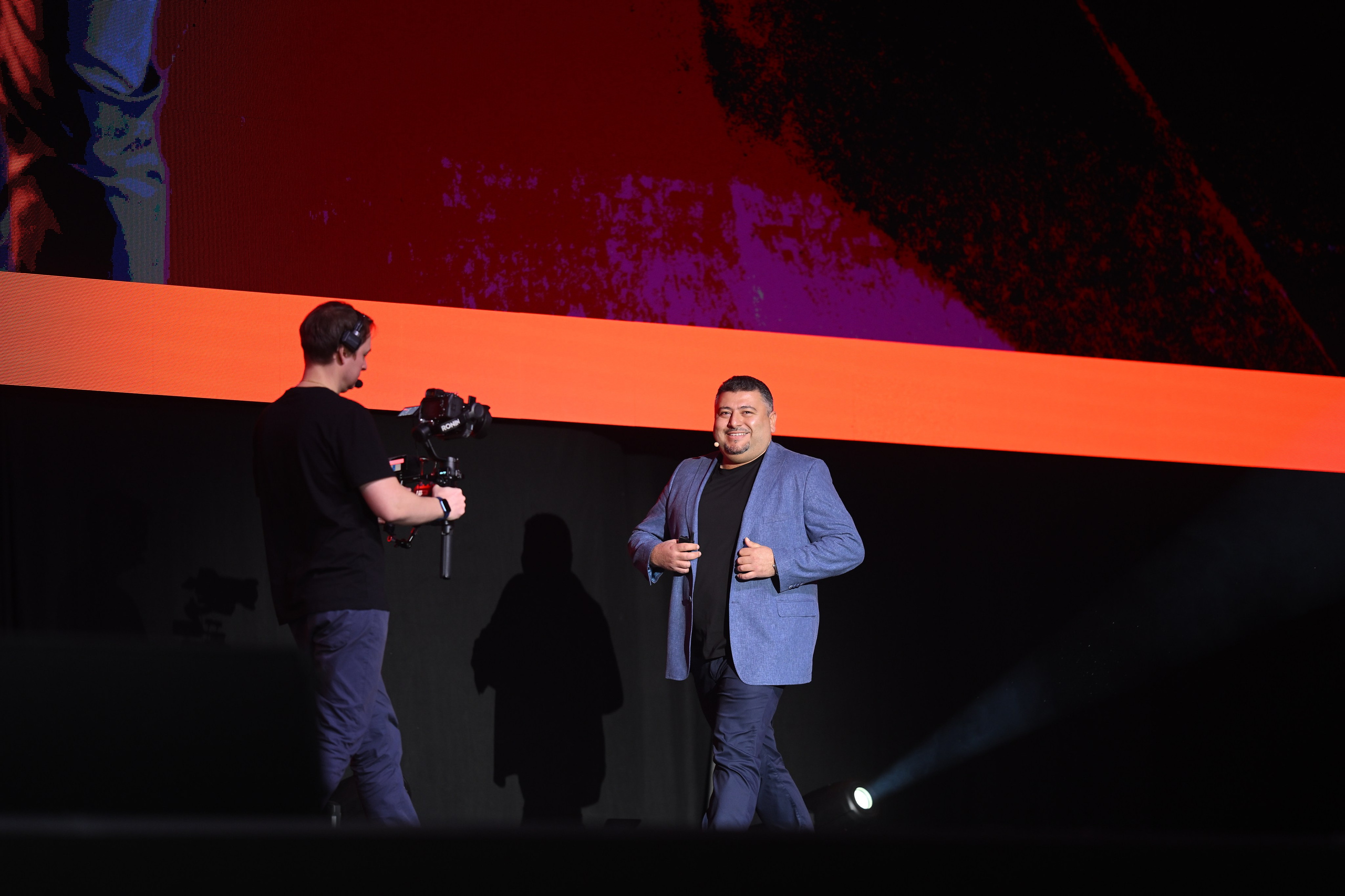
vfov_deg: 10.2
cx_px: 672
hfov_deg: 15.2
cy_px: 448
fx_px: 5044
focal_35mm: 135
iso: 800
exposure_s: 1/200
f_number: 1.8
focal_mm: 135
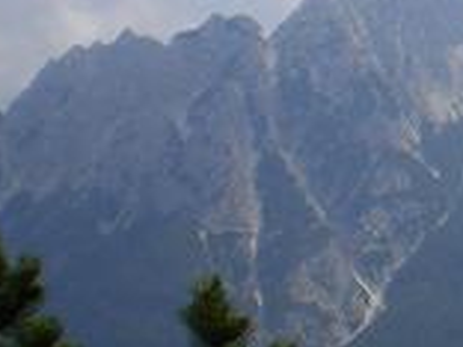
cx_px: 828
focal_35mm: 156
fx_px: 2087
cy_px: 21
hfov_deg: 11.7
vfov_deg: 9.5
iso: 64
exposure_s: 1/640
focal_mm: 6.3
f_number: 4.6
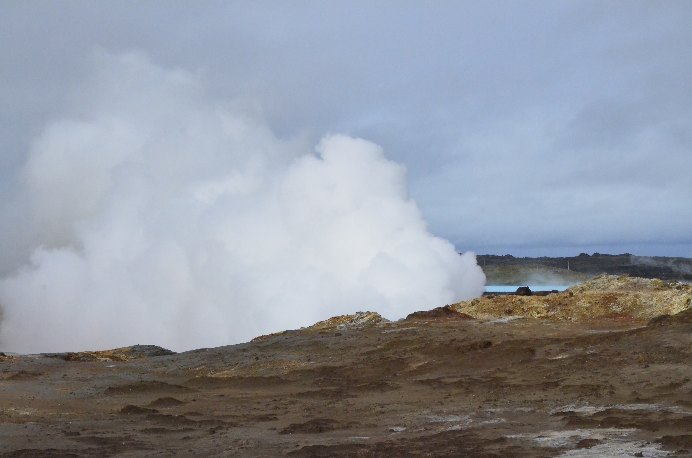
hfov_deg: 28.1
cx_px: 346
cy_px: 229
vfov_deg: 18.8
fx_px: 1381
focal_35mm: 72
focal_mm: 48
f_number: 16
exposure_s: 1/4000
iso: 5000
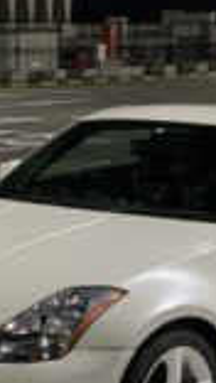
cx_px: 139
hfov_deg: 8.9
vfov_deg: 15.7
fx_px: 1382
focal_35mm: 136
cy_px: 257
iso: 500
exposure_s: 1/25
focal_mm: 6
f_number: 2.4
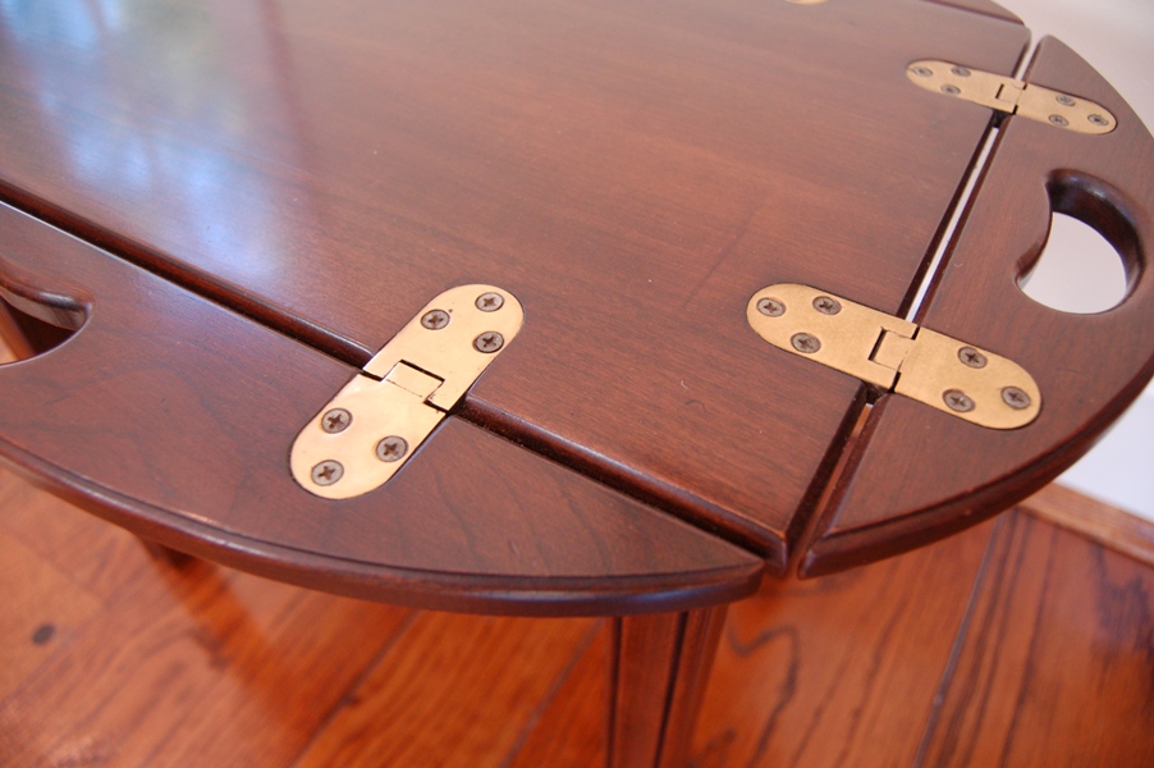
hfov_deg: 67.4
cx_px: 577
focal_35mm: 27
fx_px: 865
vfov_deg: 47.9
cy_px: 384
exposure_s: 1/20
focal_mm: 18
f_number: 3.5
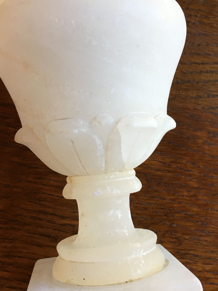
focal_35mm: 47
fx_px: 395
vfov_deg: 40.1
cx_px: 118
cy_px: 108
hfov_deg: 30.9
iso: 32
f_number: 2.2
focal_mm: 4.15
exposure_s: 1/30
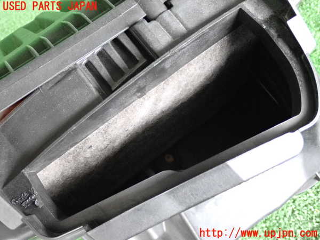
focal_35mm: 47
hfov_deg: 40.4
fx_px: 434
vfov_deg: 30.9
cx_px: 160
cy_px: 120
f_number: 3.1
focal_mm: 8.4
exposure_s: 1/125
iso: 2000
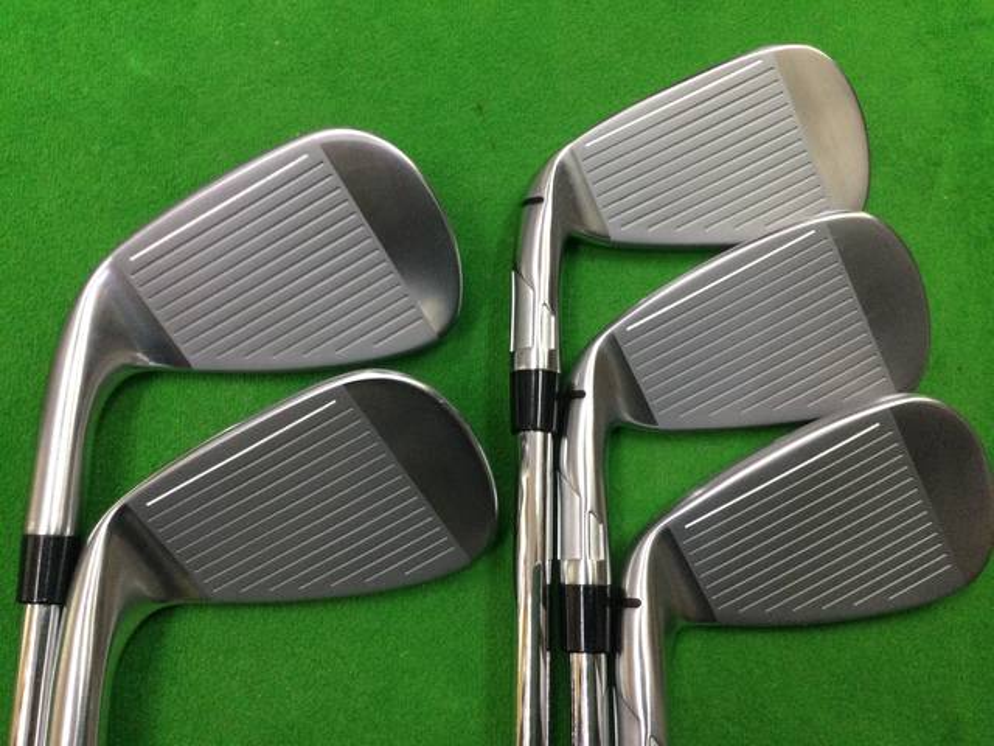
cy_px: 373
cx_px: 497
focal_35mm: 31
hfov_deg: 58.4
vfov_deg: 45.4
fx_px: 890
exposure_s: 1/30
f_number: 2.4
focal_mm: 3.3
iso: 125
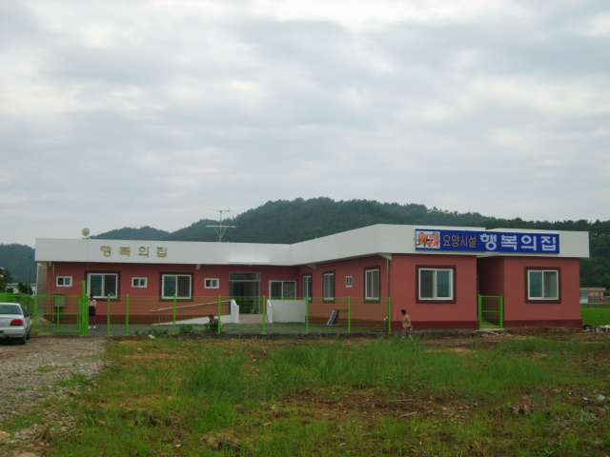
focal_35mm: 44
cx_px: 305
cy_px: 228
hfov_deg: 42.9
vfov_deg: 32.9
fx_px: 775
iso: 50
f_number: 7.9
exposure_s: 1/250
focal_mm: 9.2
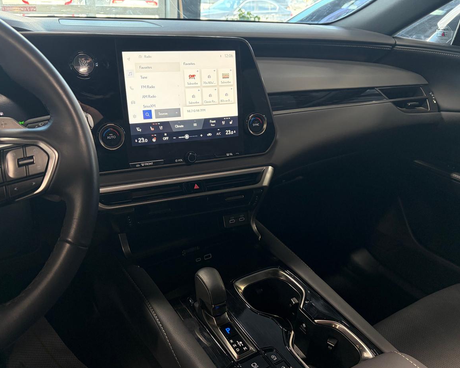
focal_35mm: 28
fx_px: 381
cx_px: 219
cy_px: 189
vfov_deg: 51.5
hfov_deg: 62.2
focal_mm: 5.96
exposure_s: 1/122
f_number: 1.6
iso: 125
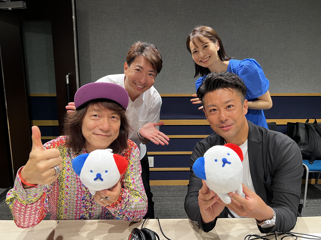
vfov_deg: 53.1
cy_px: 120
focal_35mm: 26
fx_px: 241
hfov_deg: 67.3
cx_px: 160
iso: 125
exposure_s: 1/50
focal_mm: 5.7
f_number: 1.5
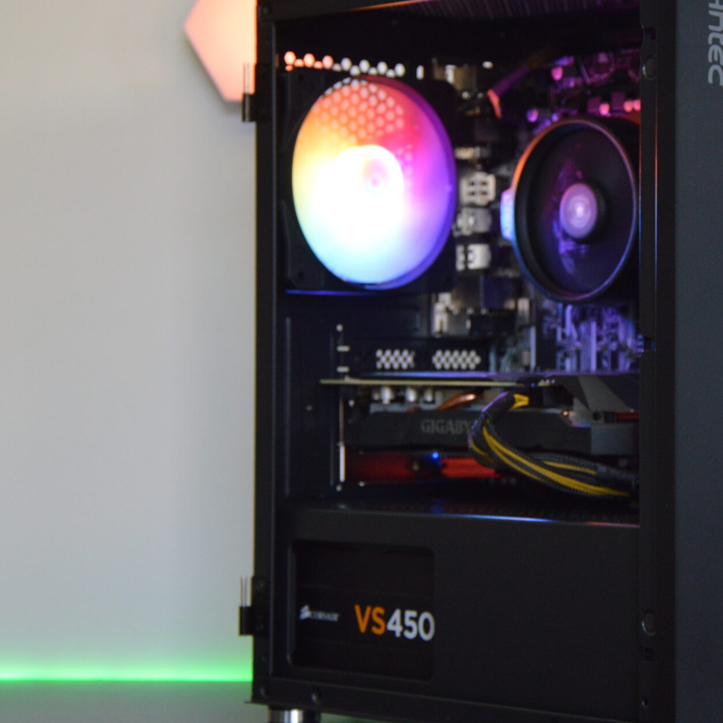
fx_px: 2762
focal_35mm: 117
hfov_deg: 14.8
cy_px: 325
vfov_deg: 14.9
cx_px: 599
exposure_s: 1/60
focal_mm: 45
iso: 800
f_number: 4.8
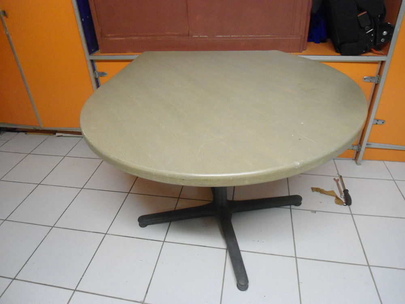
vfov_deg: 53.1
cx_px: 202
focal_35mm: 26
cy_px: 152
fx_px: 304
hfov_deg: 67.3
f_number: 2.8
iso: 400
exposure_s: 1/30
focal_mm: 4.7
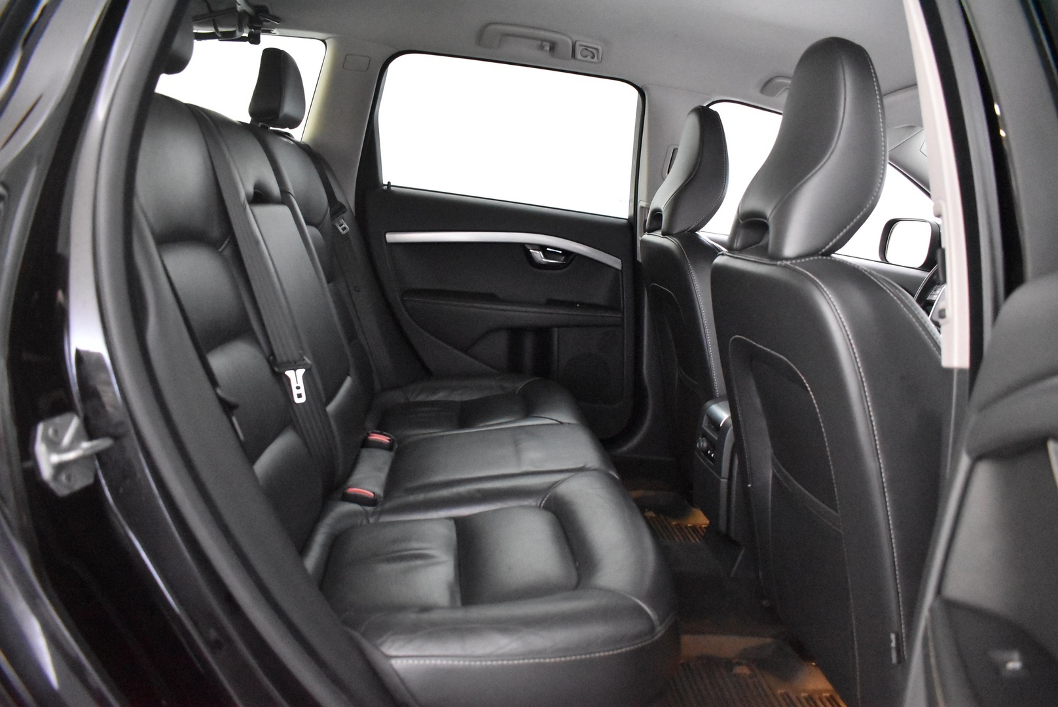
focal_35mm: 27
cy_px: 354
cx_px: 529
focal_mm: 18
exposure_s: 1/30
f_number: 3.5
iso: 9000
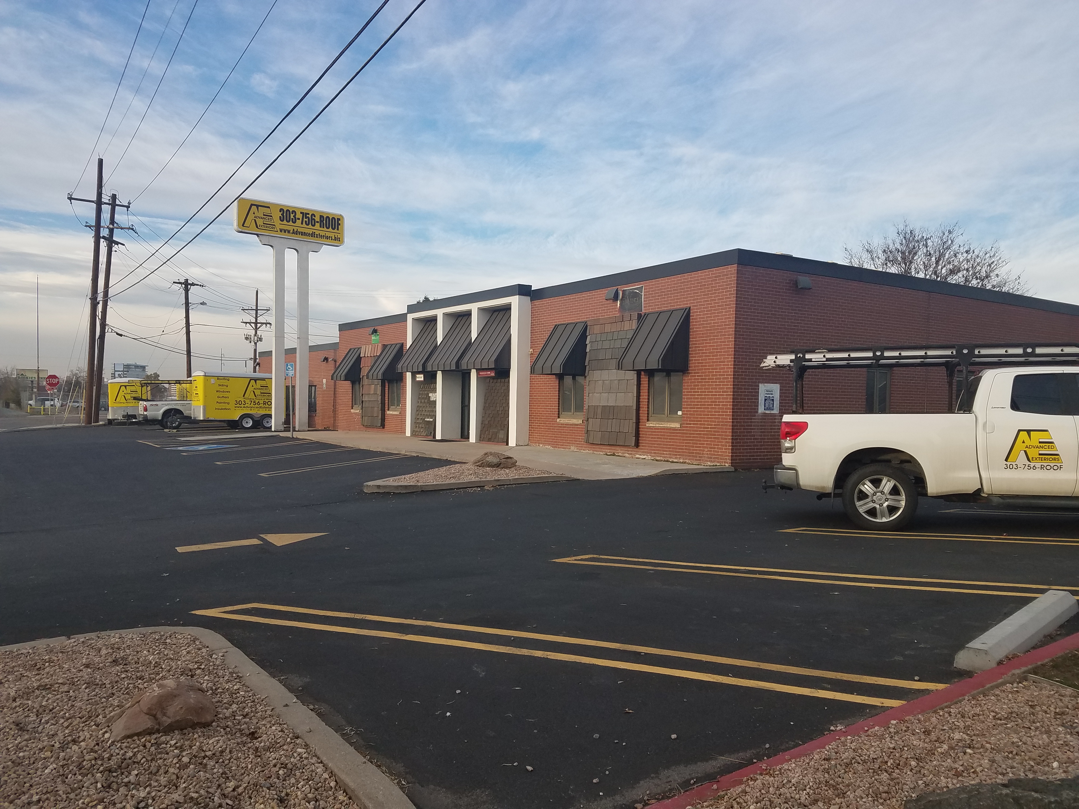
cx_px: 540
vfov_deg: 53.1
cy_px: 404
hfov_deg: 67.3
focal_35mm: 26
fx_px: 810
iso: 40
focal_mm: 4.2
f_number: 1.7
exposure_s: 1/662
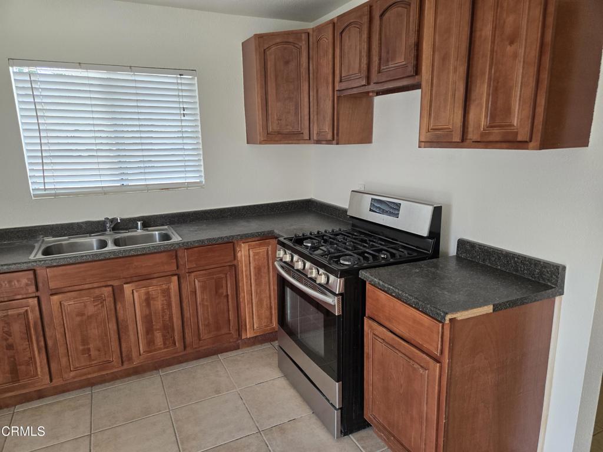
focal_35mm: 23
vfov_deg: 58.9
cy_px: 226
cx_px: 302
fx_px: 401
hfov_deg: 73.9
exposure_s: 1/180
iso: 125
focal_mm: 5.4
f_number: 1.8
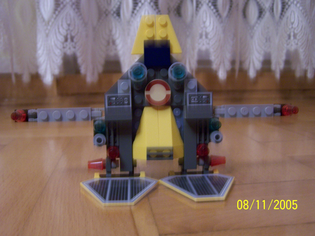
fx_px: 346
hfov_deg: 49.0
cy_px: 118
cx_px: 158
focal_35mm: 38
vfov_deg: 37.7
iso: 140
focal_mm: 6.3
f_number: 2.8
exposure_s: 1/8
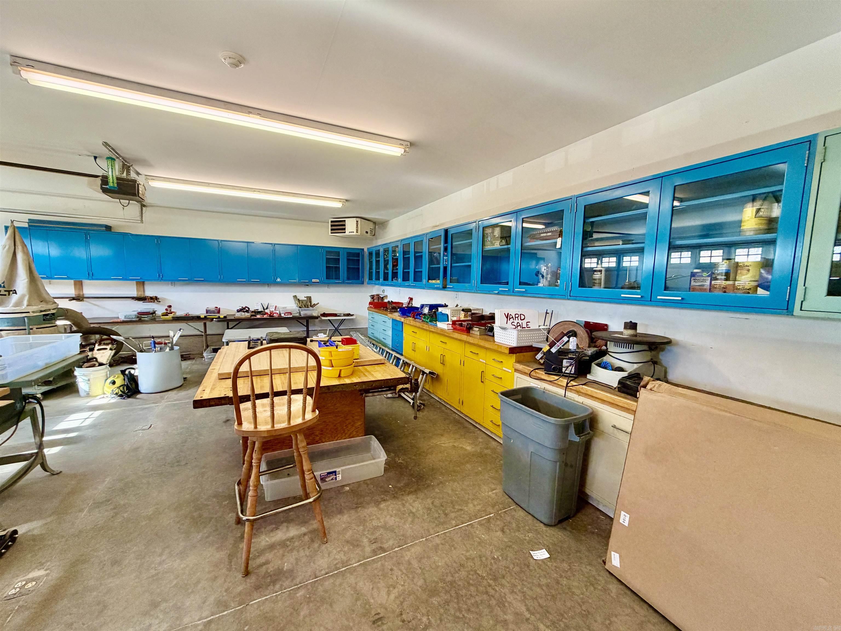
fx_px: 340
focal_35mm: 14
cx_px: 420
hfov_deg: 102.1
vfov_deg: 85.7
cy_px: 316
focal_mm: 2.22
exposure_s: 1/60
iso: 200
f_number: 2.2
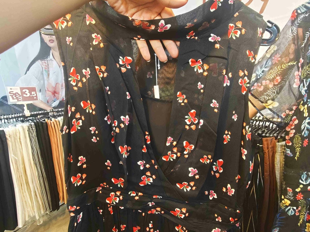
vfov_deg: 74.7
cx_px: 155
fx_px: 152
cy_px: 116
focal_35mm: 17
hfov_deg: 91.0
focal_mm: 2.03
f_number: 1.8
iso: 800
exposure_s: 1/60
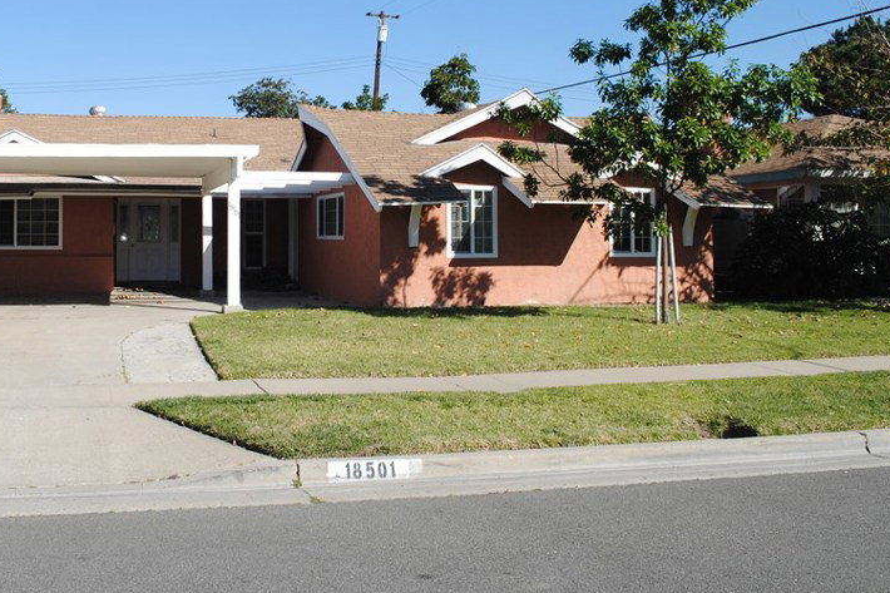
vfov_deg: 33.9
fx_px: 964
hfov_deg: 48.6
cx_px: 285
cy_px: 192
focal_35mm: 39
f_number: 8
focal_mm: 18
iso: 100
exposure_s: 1/250
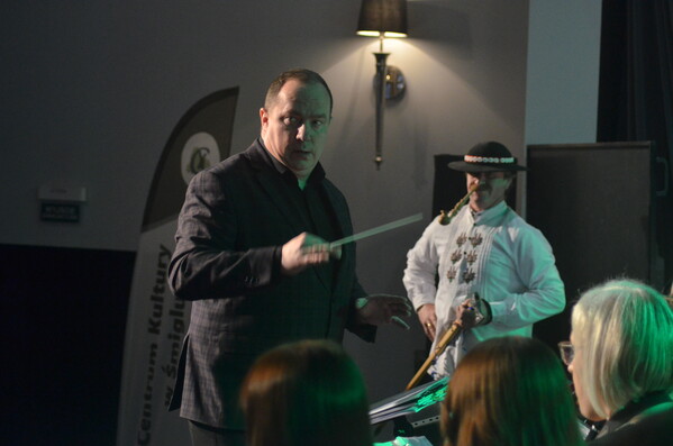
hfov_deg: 19.5
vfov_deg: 13.0
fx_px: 1959
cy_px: 223
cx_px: 336
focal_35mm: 105
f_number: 4
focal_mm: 70
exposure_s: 1/100
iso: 1600
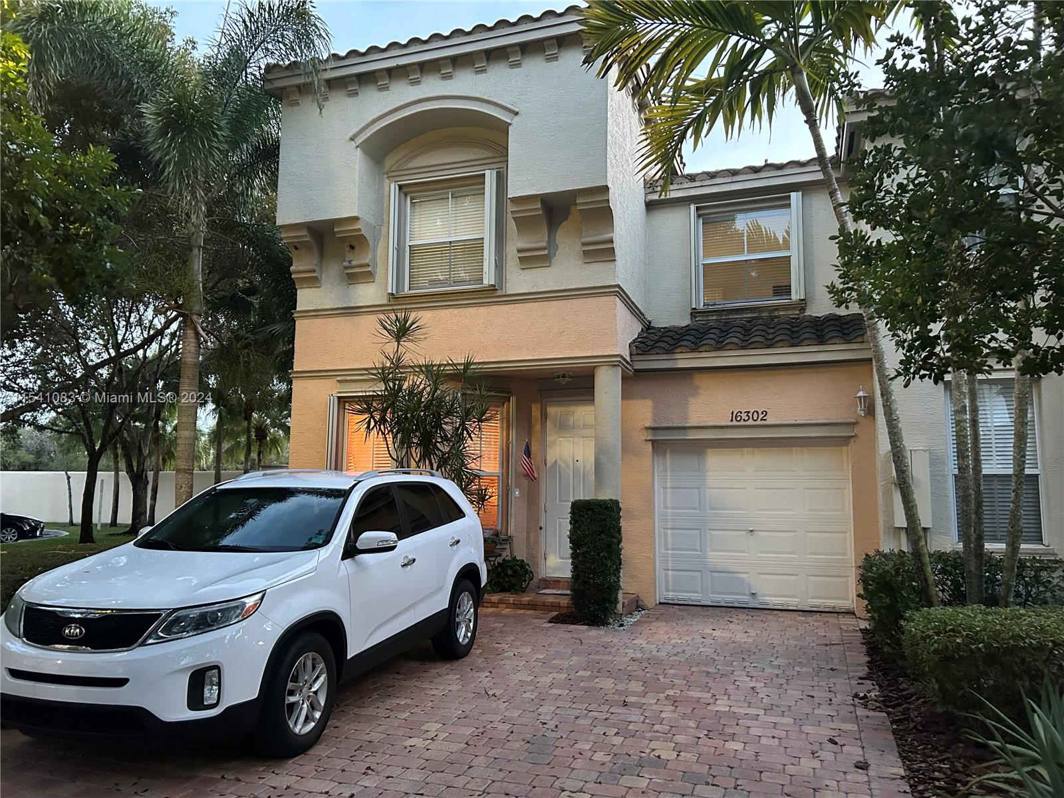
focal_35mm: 26
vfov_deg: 53.1
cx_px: 532
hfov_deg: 67.3
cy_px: 399
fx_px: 799
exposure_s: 1/40
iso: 640
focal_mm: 5.7
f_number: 1.5
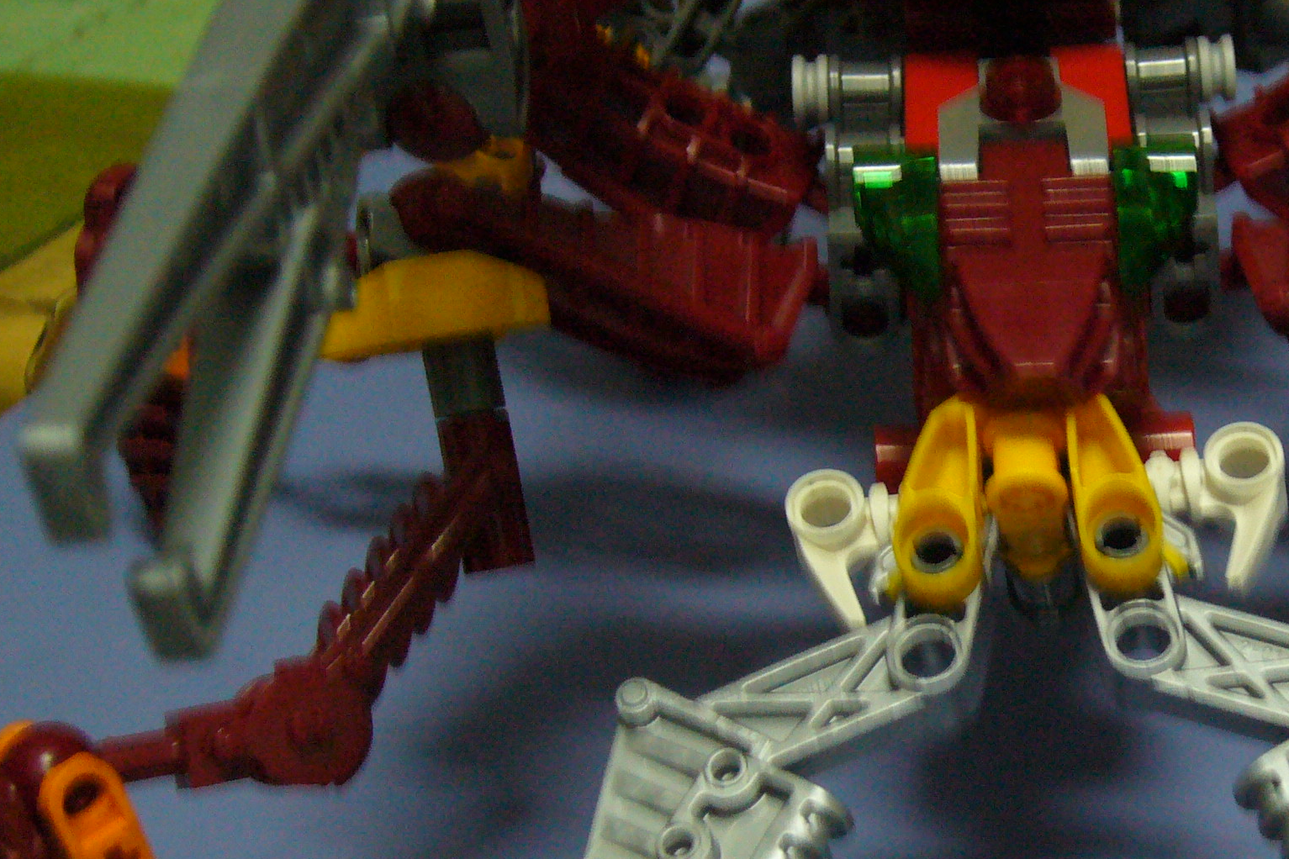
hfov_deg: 23.3
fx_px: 3079
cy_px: 528
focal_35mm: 86
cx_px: 1037
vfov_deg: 15.9
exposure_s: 1/8
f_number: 3.2
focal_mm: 7.5
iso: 200
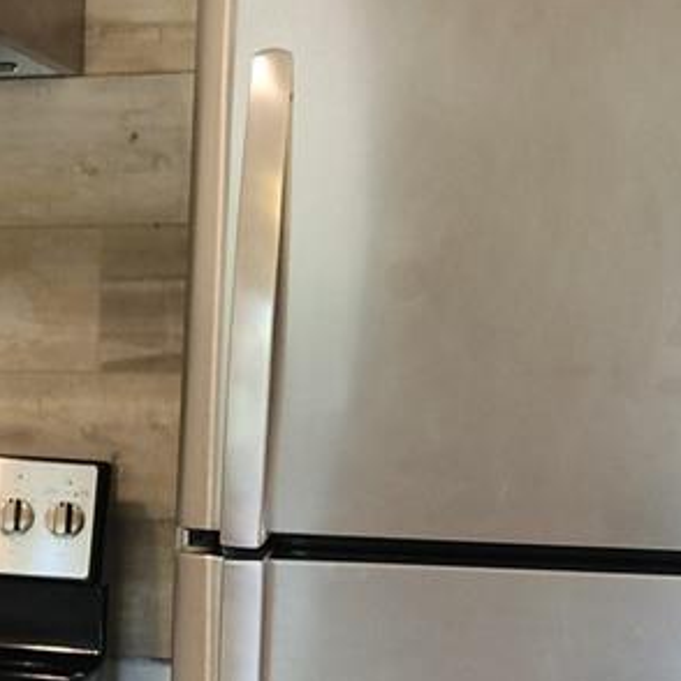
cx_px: -185
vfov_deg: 20.6
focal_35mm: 83
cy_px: 565
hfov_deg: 19.4
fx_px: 1847
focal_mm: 5.4
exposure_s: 1/60
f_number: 1.8
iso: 100
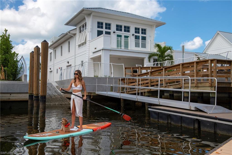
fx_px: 232
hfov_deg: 53.1
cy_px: 78
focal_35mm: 36
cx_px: 116
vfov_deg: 36.8
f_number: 7.1
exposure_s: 1/400
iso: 64
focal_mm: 36
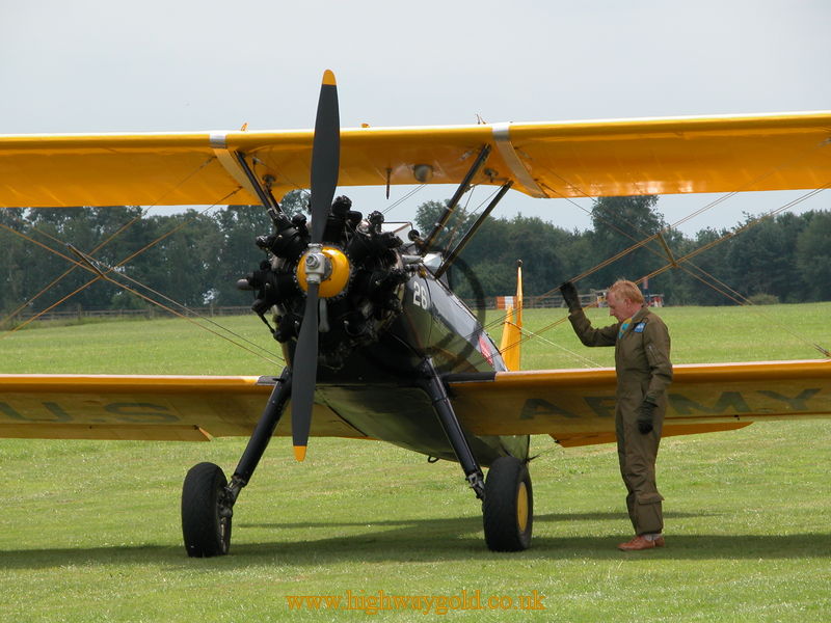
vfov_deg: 6.7
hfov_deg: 8.9
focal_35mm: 223
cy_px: 312
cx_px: 416
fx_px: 5353
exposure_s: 1/349
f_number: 5.8
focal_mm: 56.7
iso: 100
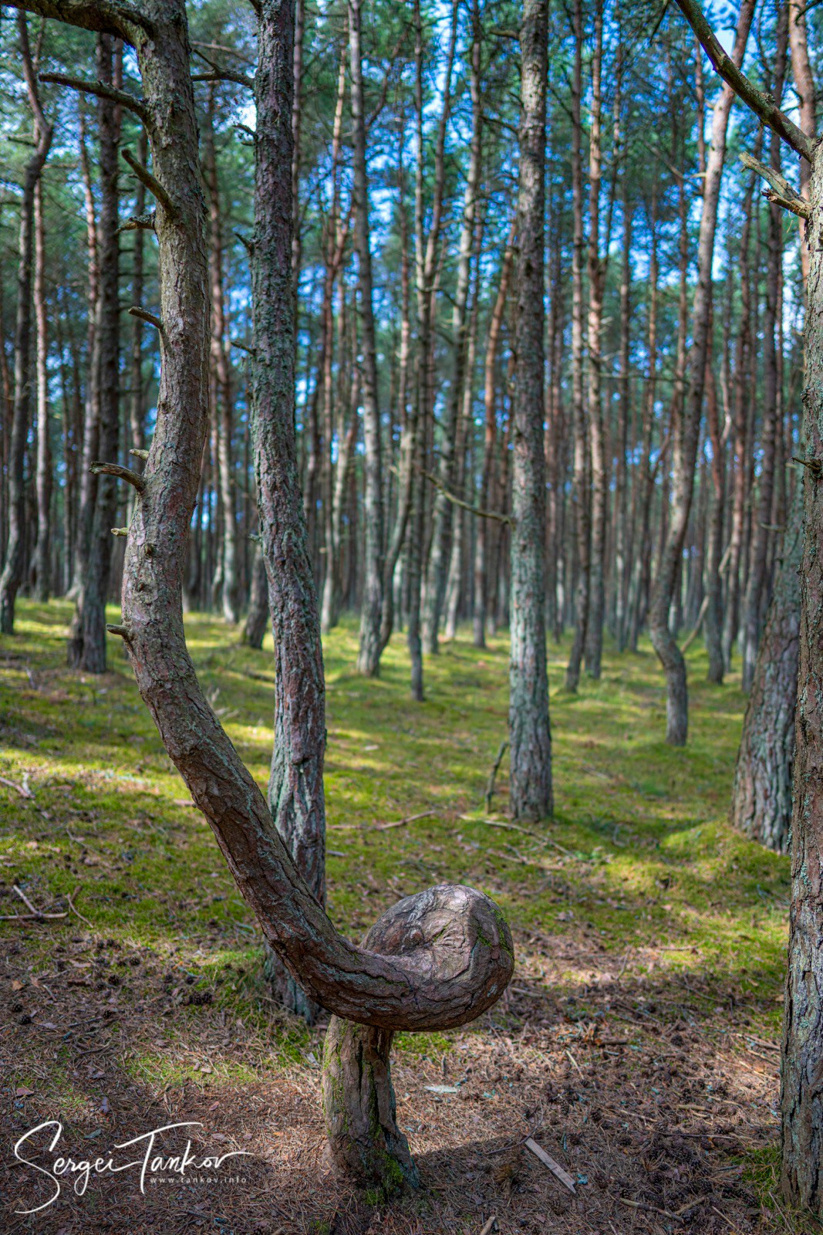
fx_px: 823
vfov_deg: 73.7
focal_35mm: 24
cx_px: 412
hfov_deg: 53.1
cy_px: 618
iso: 400
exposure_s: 1/1600
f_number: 1.4
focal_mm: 24
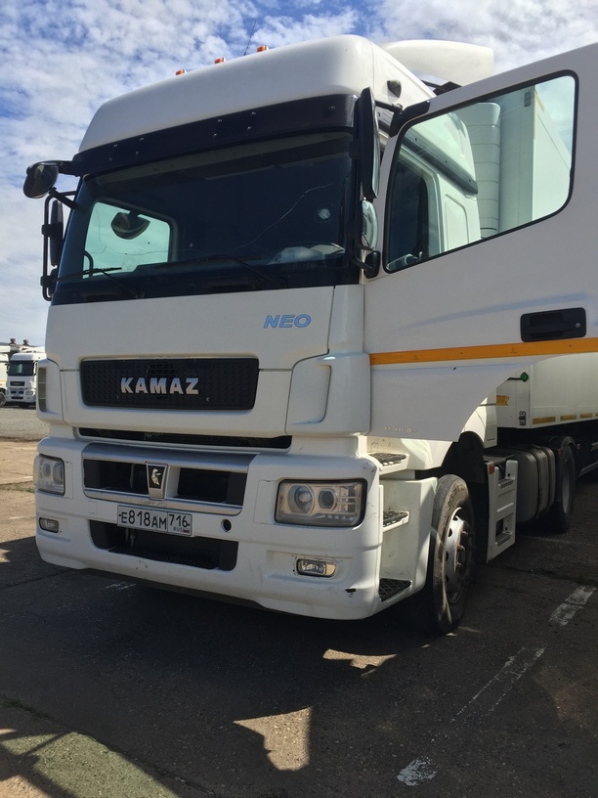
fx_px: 668
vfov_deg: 61.7
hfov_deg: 48.2
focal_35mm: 29
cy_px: 399
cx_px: 299
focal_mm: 4.15
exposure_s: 1/1883
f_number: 2.2
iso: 32
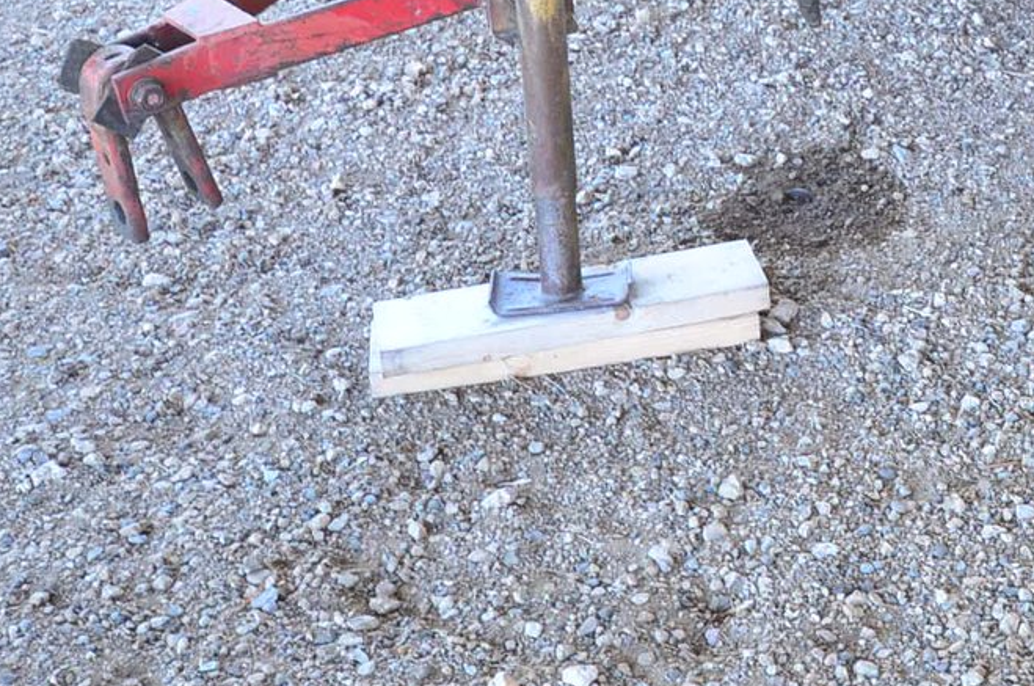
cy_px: -13
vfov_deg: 17.0
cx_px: 1189
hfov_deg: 24.0
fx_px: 2237
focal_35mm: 78
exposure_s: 1/100
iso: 1000
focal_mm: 20
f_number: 4.5
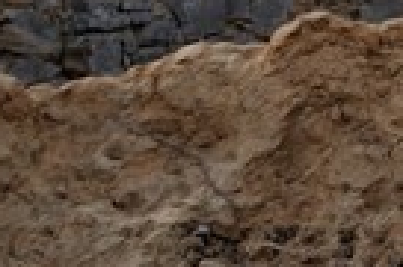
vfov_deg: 5.5
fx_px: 2669
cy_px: -349
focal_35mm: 239
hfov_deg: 7.5
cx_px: 1248
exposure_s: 1/320
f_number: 8
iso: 250
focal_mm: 24
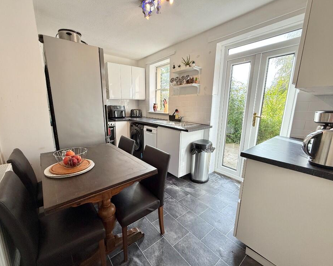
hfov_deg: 96.7
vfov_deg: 84.0
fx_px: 148
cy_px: 134
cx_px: 158
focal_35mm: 15
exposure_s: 1/116
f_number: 2.2
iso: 64
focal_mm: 2.22
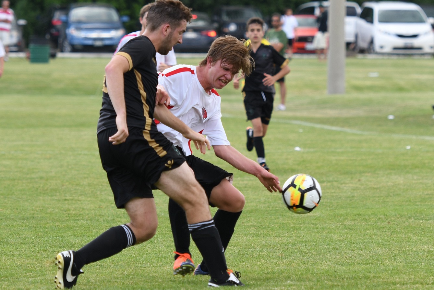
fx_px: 2441
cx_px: 217
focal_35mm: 202
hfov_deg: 10.2
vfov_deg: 6.8
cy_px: 145
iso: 250
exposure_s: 1/1000
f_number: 3.5
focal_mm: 135
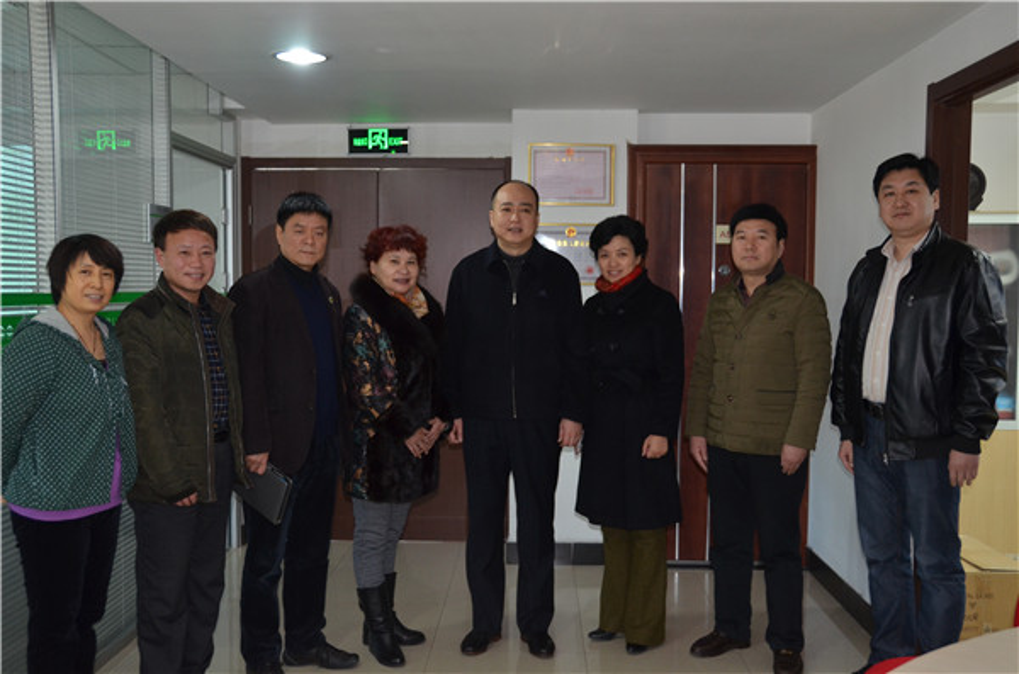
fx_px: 1017
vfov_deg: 36.7
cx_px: 510
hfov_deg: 53.2
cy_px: 337
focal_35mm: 36
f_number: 3.8
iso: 800
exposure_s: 1/60
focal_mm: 24
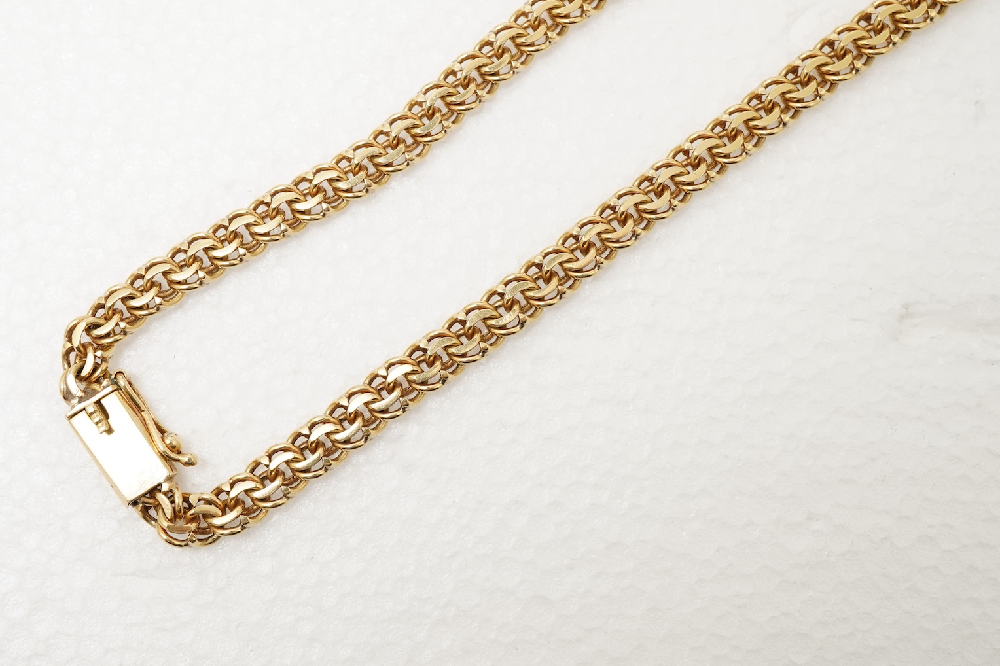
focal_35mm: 53
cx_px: 424
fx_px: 1472
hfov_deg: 37.4
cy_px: 300
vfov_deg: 25.5
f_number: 18
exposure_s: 1/100
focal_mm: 30
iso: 500
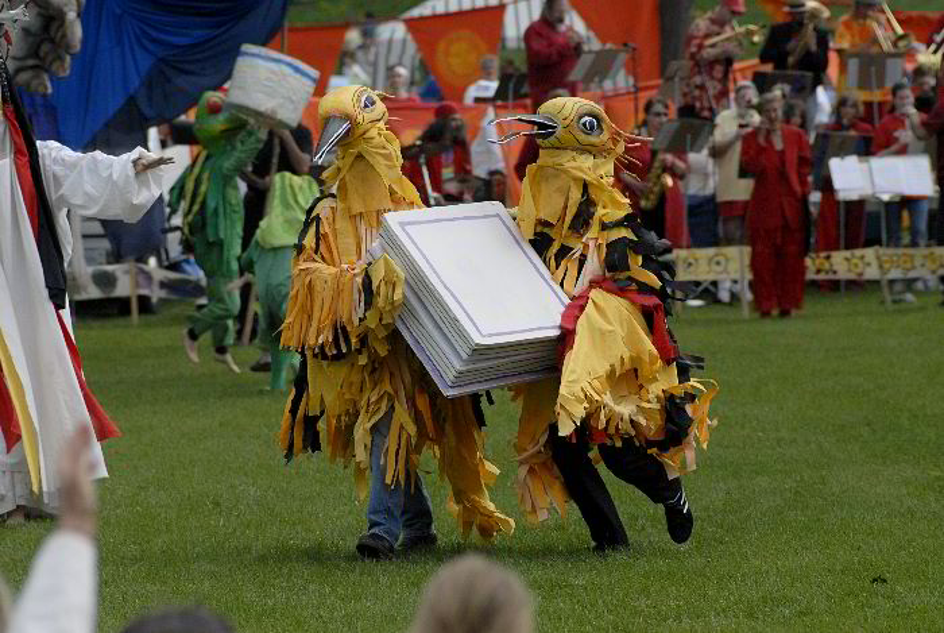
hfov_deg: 8.1
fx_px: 6696
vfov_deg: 5.4
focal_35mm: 255
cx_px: 472
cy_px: 316
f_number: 4.5
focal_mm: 170
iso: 400
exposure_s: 1/1500
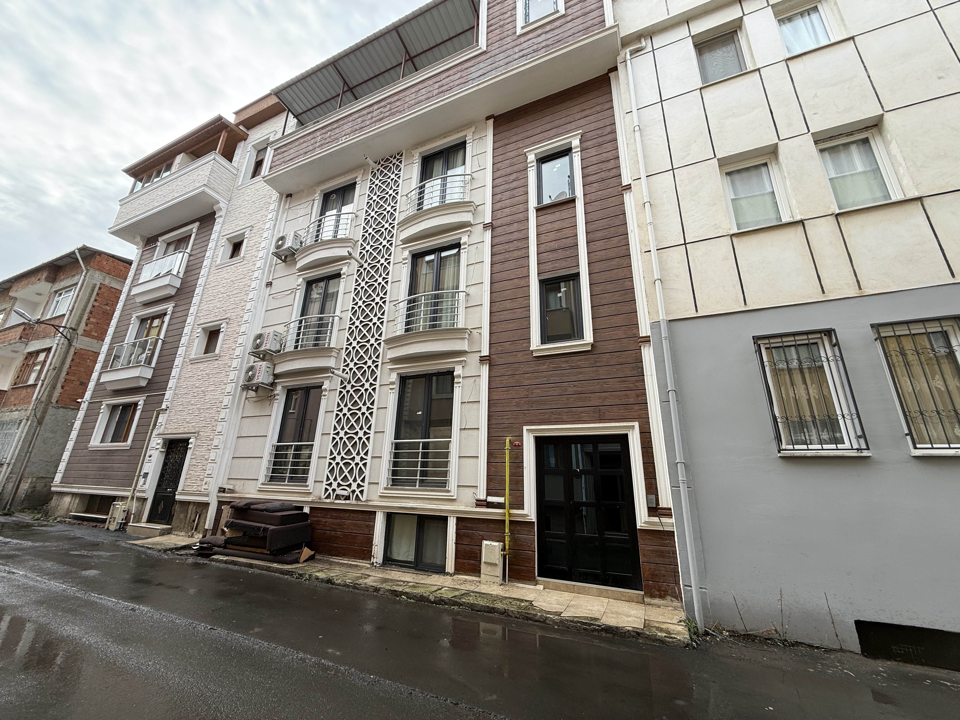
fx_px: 388
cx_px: 480
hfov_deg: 102.1
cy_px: 360
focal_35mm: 14
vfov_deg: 85.7
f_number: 2.2
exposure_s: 1/177
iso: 50
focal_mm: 2.22
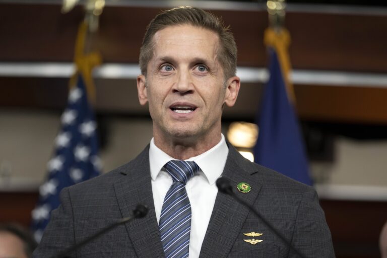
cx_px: 194
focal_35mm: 173
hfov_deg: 11.9
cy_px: 129
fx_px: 1860
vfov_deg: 7.9
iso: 2000
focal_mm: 173
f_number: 3.2
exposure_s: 1/250
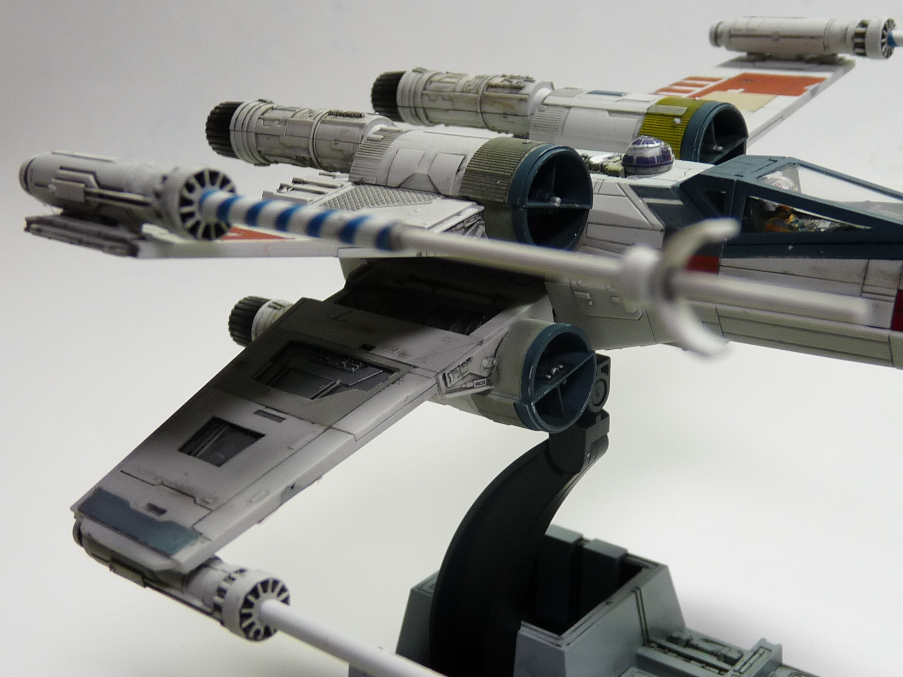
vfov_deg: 30.3
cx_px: 452
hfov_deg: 39.7
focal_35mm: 48
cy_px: 338
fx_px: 1252
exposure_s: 1/30
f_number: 2.8
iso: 100
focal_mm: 4.8
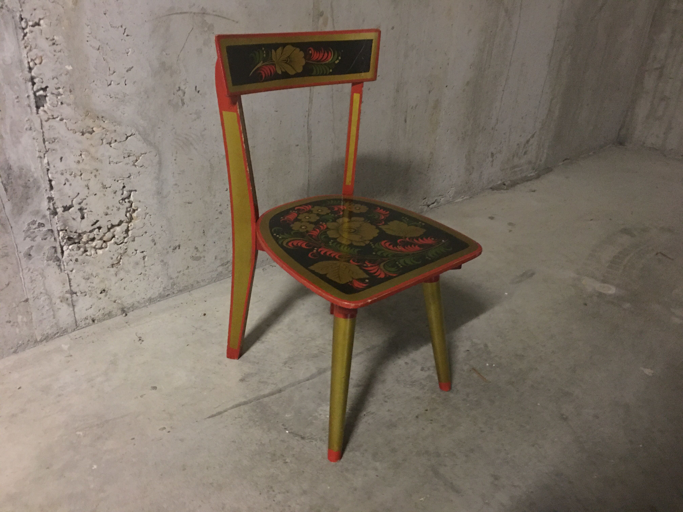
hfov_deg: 61.7
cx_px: 342
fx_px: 572
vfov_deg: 48.2
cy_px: 256
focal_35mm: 29
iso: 160
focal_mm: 4.15
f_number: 2.2
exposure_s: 1/4
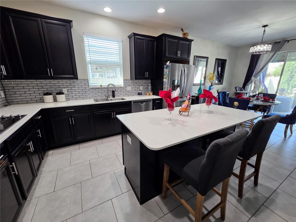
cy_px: 111
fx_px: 111
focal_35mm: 13
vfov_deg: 89.9
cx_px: 148
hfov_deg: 106.2
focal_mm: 2.2
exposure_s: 1/60
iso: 200
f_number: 2.2
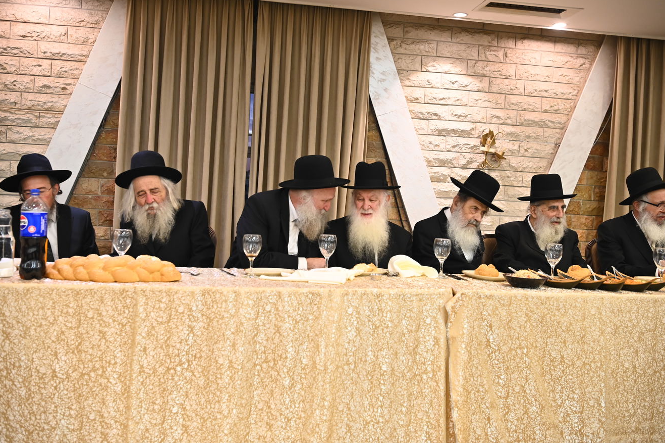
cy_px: 208
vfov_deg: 38.8
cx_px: 339
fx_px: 628
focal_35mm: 34
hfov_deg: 55.8
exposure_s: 1/125
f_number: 4
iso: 1600
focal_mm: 32
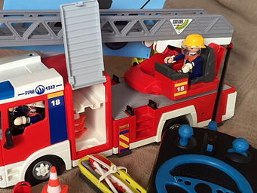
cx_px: 63
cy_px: 91
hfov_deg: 36.6
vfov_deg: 28.6
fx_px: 379
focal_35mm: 51
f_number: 2.2
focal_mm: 4.15
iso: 40
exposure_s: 1/33
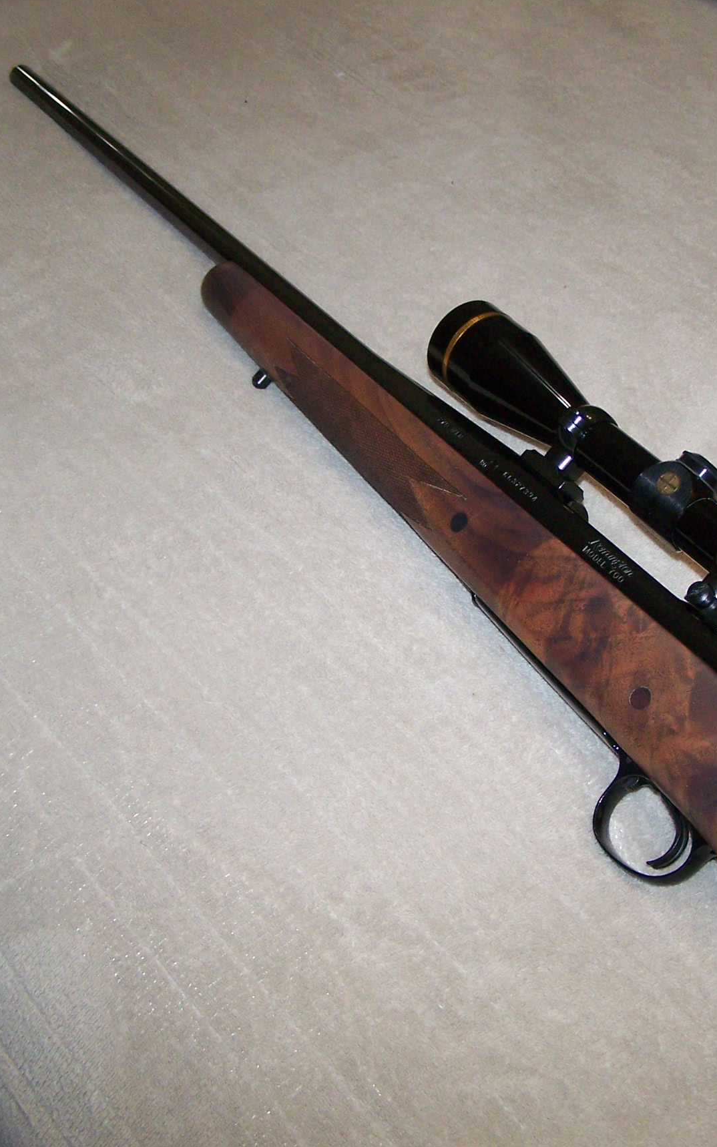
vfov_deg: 37.5
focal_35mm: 54
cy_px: 572
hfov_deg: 23.8
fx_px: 1689
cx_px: 489
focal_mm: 6.3
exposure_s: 1/60
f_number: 2.8
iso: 200
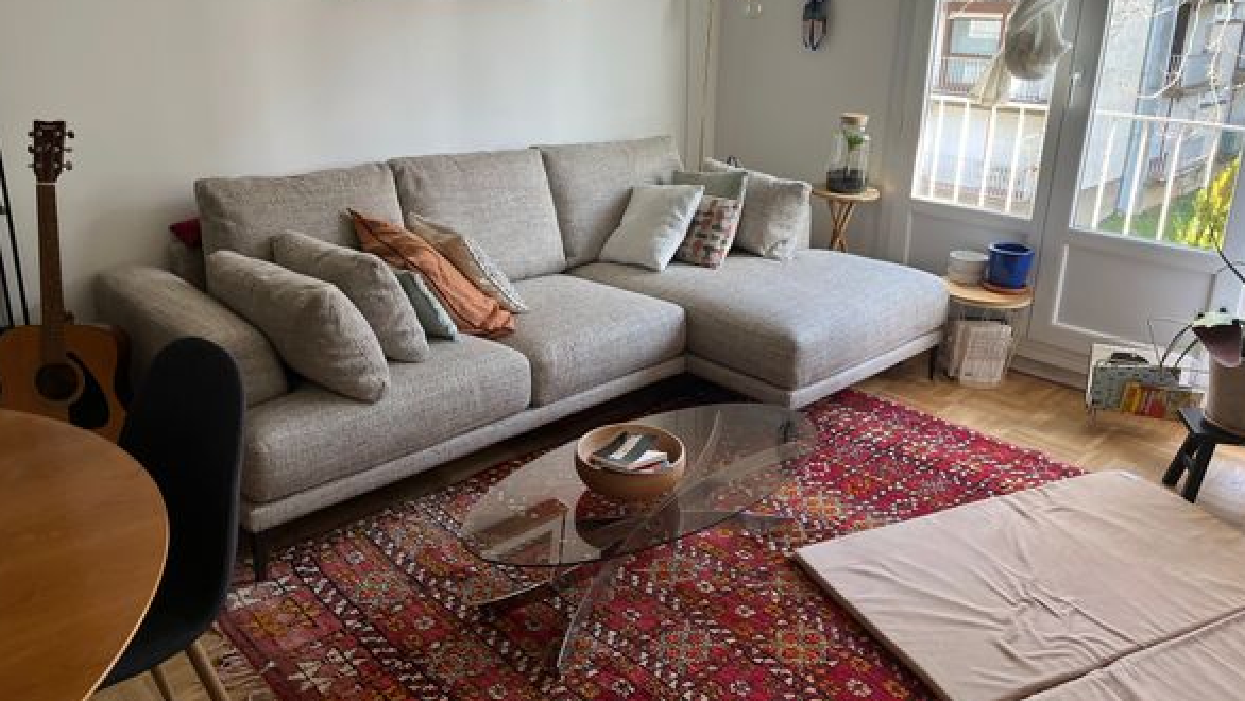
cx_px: 618
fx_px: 958
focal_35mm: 29
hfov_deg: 66.1
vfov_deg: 40.1
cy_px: 293
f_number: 1.6
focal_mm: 5.1
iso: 80
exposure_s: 1/121
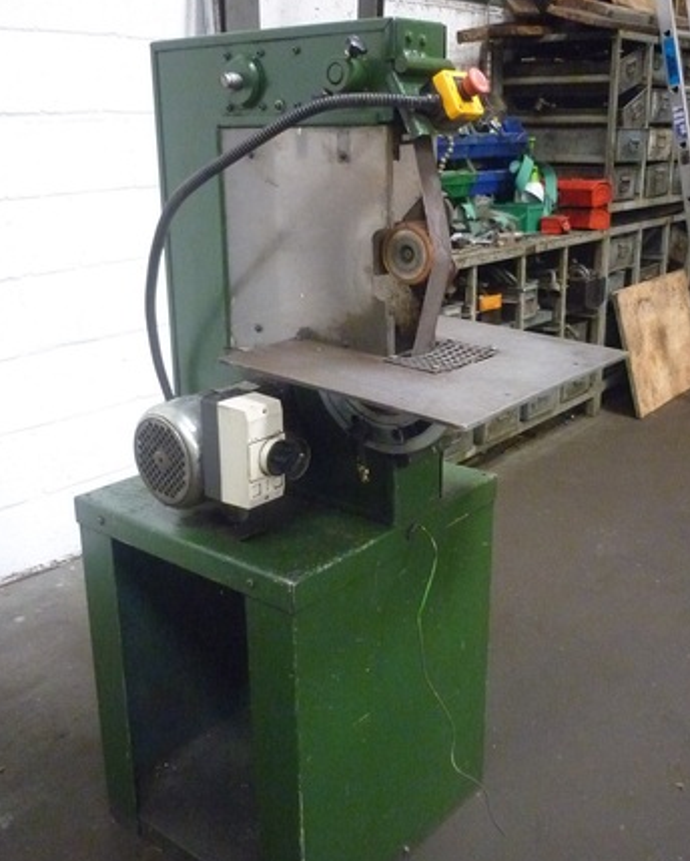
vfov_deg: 50.2
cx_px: 353
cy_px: 421
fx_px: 918
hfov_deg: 41.2
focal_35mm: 36
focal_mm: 5.5
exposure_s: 1/30
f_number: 2.8
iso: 800
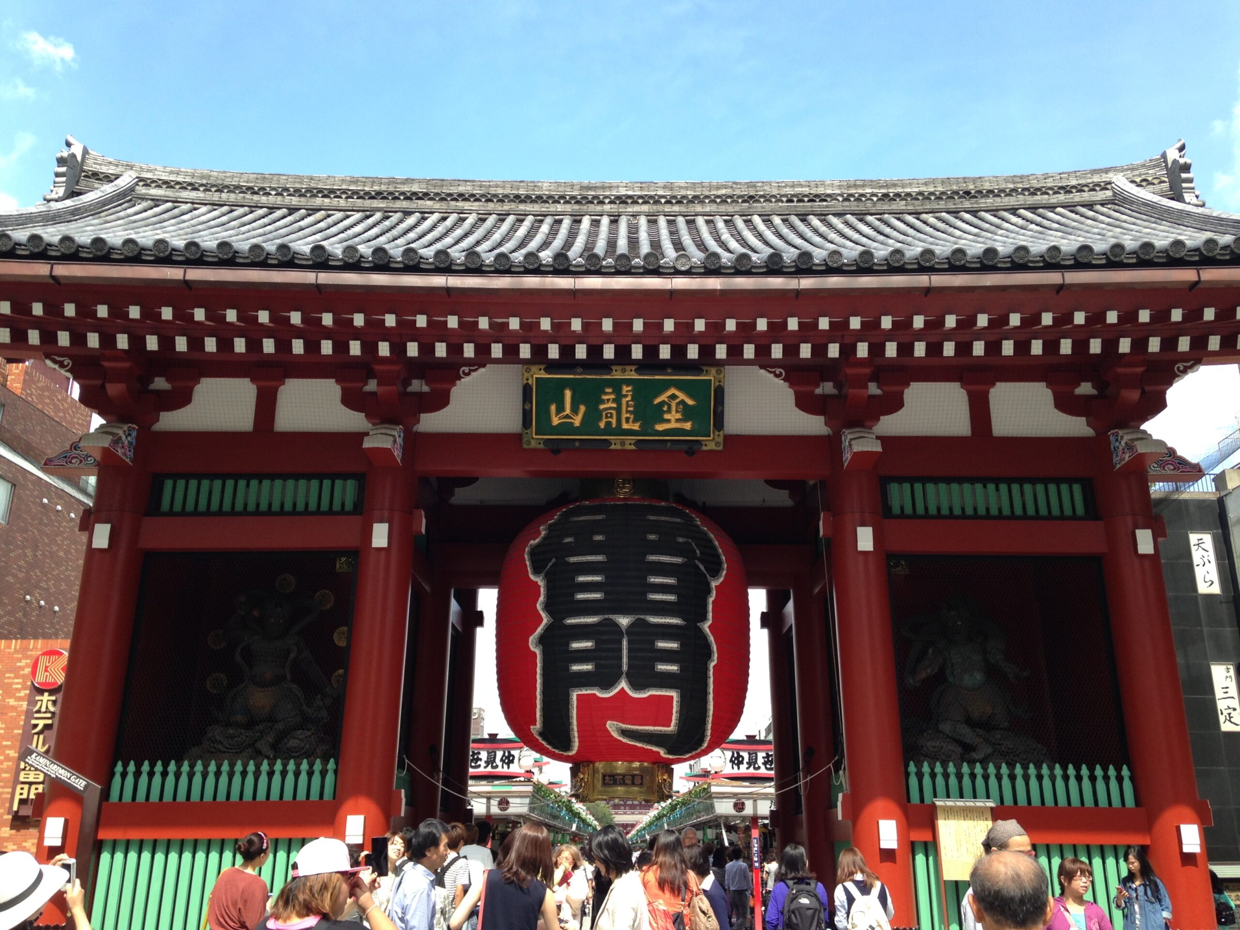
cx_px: 620
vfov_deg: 42.9
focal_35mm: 33
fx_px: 1182
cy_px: 465
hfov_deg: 55.4
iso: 50
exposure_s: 1/577
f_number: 2.4
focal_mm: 4.12
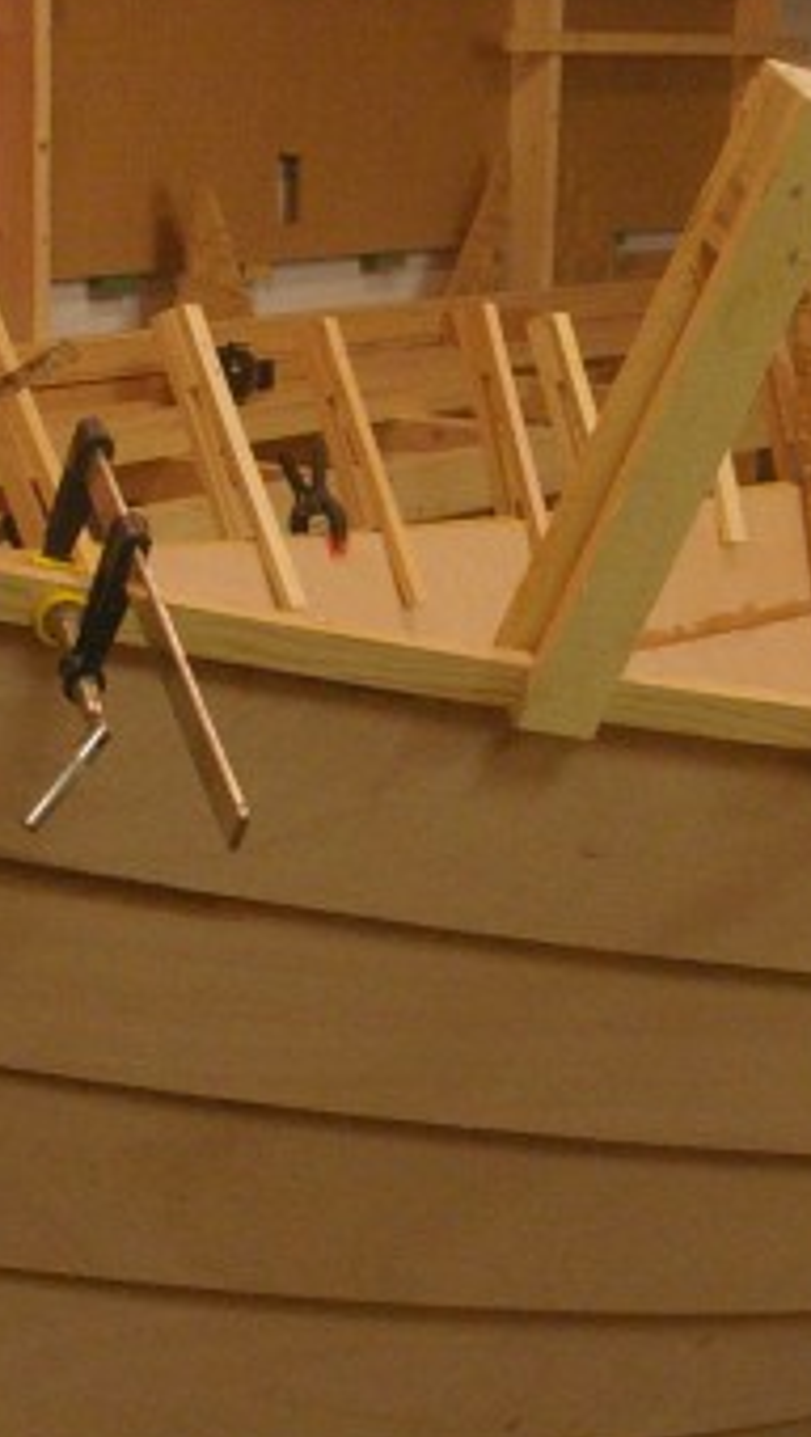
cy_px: 738
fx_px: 3164
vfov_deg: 25.6
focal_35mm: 83
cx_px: 477
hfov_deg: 14.6
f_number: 8
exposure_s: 1/10
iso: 1600
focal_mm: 18
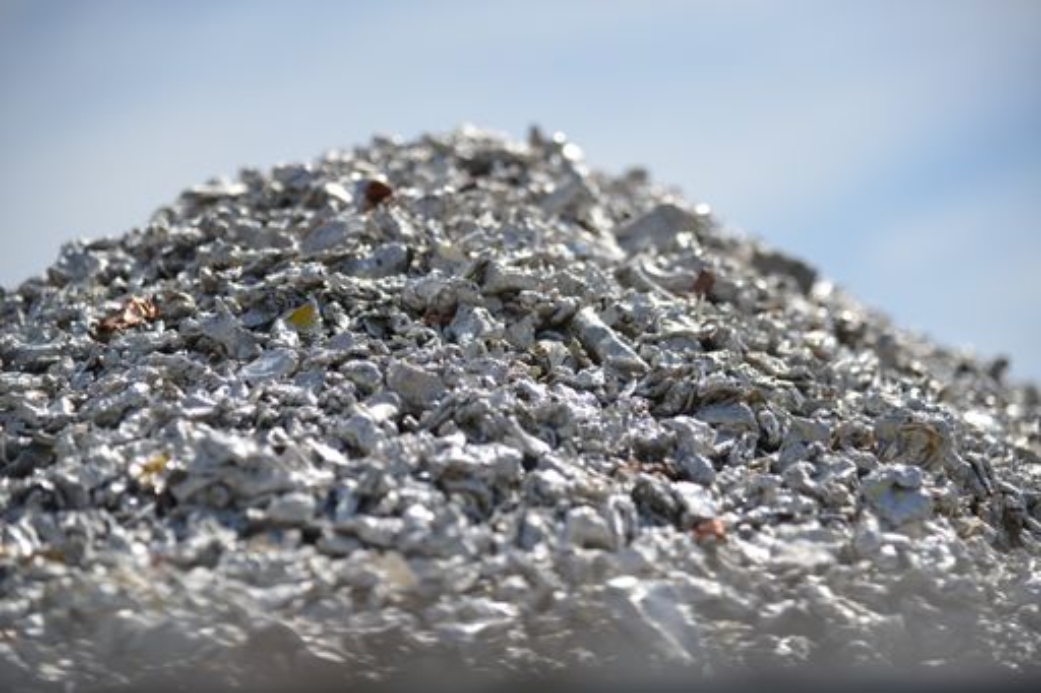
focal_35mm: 120
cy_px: 346
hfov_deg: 17.1
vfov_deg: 11.4
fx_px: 3469
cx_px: 520
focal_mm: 120
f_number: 4
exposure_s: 1/5000
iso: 400
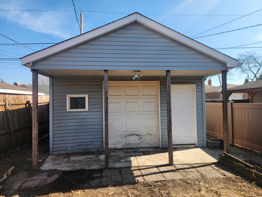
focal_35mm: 23
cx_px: 131
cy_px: 98
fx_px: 174
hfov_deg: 73.9
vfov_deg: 58.9
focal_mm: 5.4
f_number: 1.8
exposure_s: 1/973
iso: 20
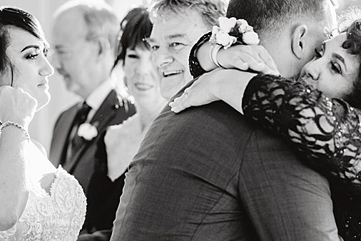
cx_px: 210
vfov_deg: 7.0
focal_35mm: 195
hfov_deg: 10.5
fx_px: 1956
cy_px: 63
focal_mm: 105
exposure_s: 1/250
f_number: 3.2
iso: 250
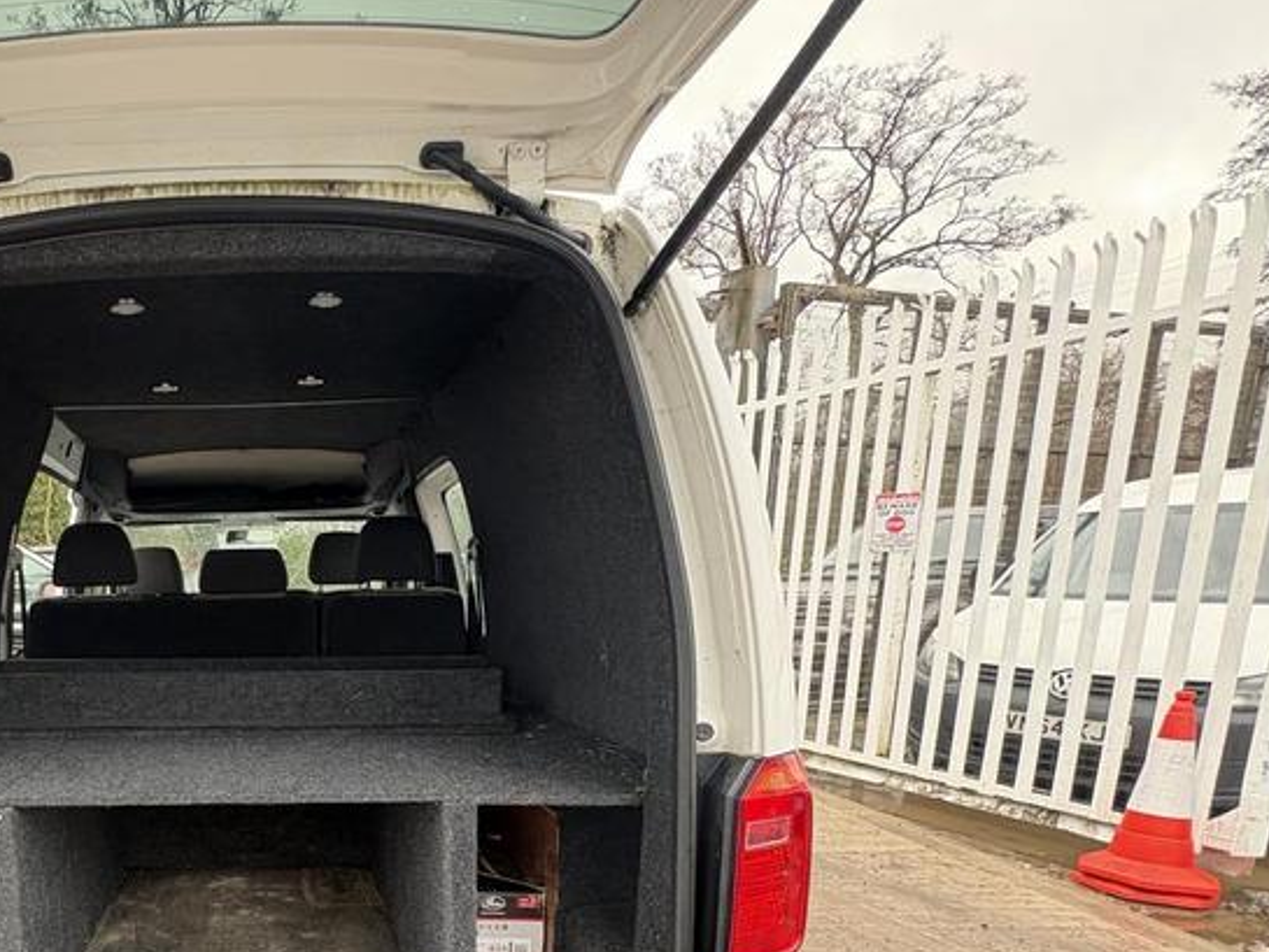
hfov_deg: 66.9
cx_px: 249
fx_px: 843
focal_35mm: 23
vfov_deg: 55.9
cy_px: 719
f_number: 2.2
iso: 400
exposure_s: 1/60
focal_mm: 2.22
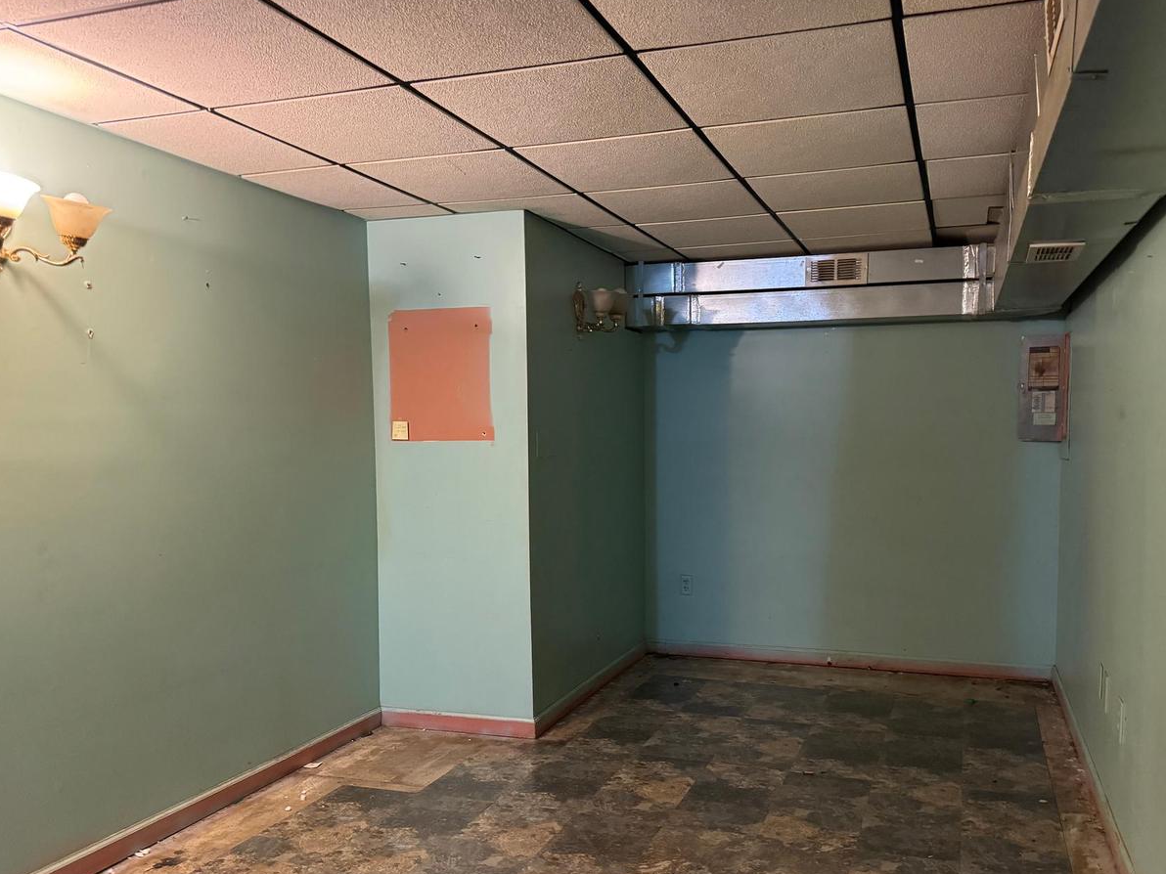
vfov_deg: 48.1
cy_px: 500
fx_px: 977
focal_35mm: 29
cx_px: 635
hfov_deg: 61.6
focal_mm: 6.76
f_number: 1.78
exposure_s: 1/40
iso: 800
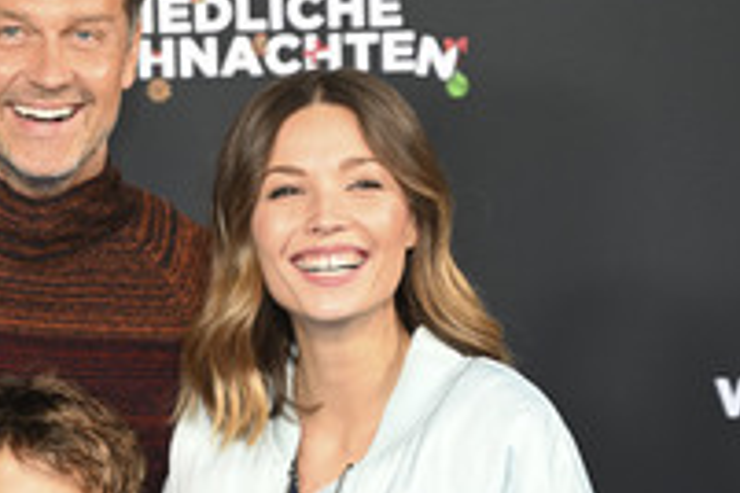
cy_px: 379
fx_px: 3453
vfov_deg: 8.2
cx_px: 79
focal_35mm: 168
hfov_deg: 12.1
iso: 500
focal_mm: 75
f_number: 2.8
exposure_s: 1/125
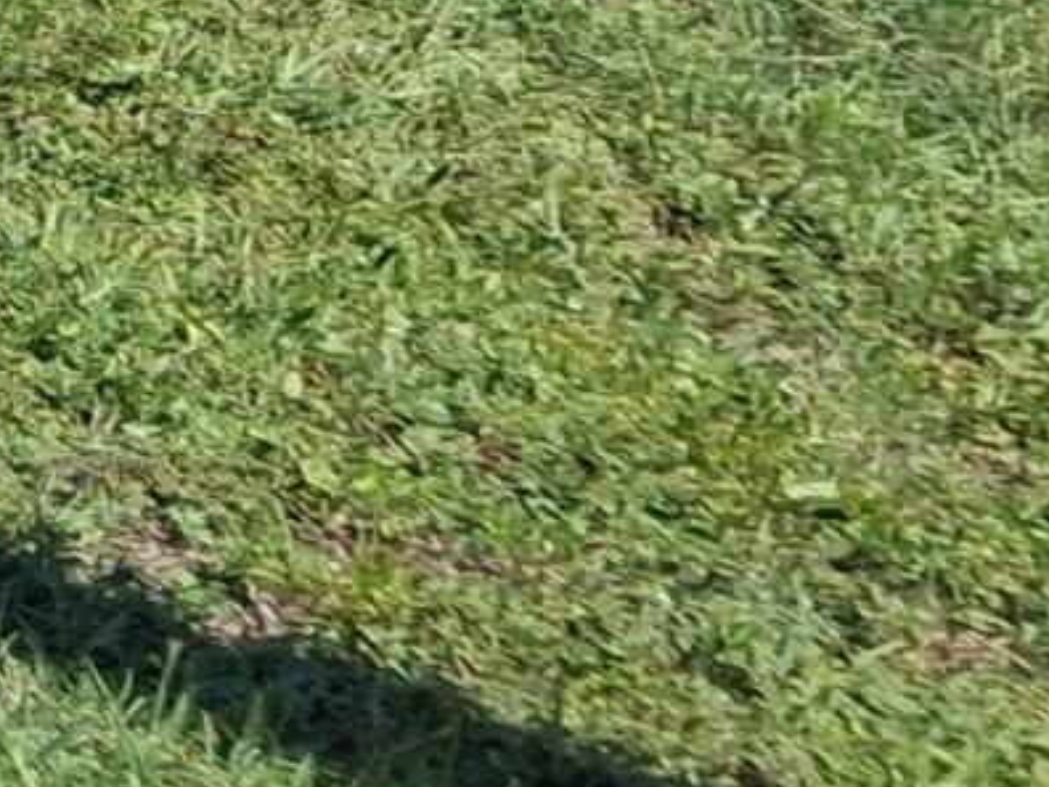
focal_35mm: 197
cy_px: -1630
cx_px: -2752
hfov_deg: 7.7
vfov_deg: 6.8
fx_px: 5970
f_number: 1.8
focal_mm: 3.98
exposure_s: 1/567
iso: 25
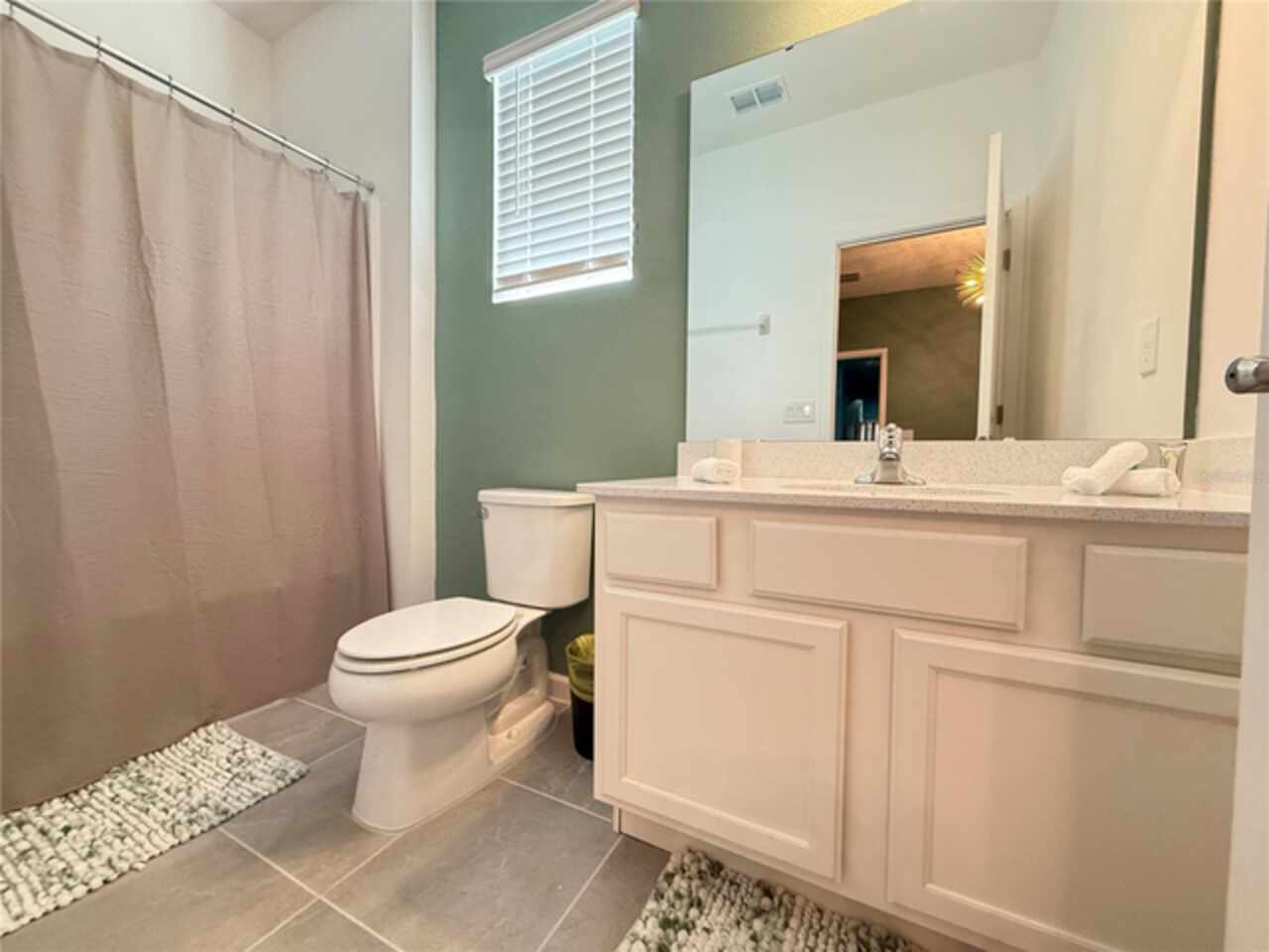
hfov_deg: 102.1
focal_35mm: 14
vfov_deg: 85.7
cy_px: 476
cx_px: 634
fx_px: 513
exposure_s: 1/120
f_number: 2.2
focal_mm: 2.22
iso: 640
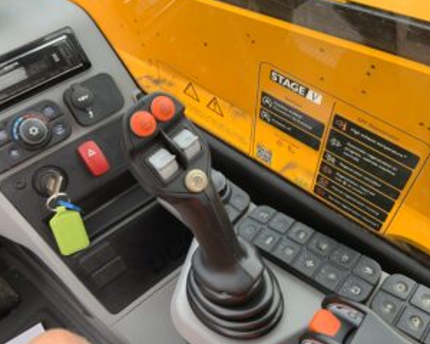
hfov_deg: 52.8
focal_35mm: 34
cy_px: 186
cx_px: 228
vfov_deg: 43.3
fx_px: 433
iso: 16
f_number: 1.8
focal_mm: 3
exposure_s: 1/122
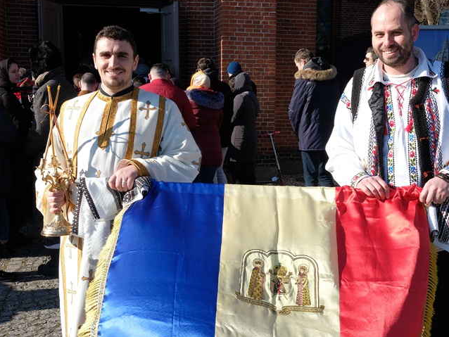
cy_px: 214
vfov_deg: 26.9
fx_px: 701
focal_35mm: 54
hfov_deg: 35.4
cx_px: 269
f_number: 10
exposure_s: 1/160
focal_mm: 23
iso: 200
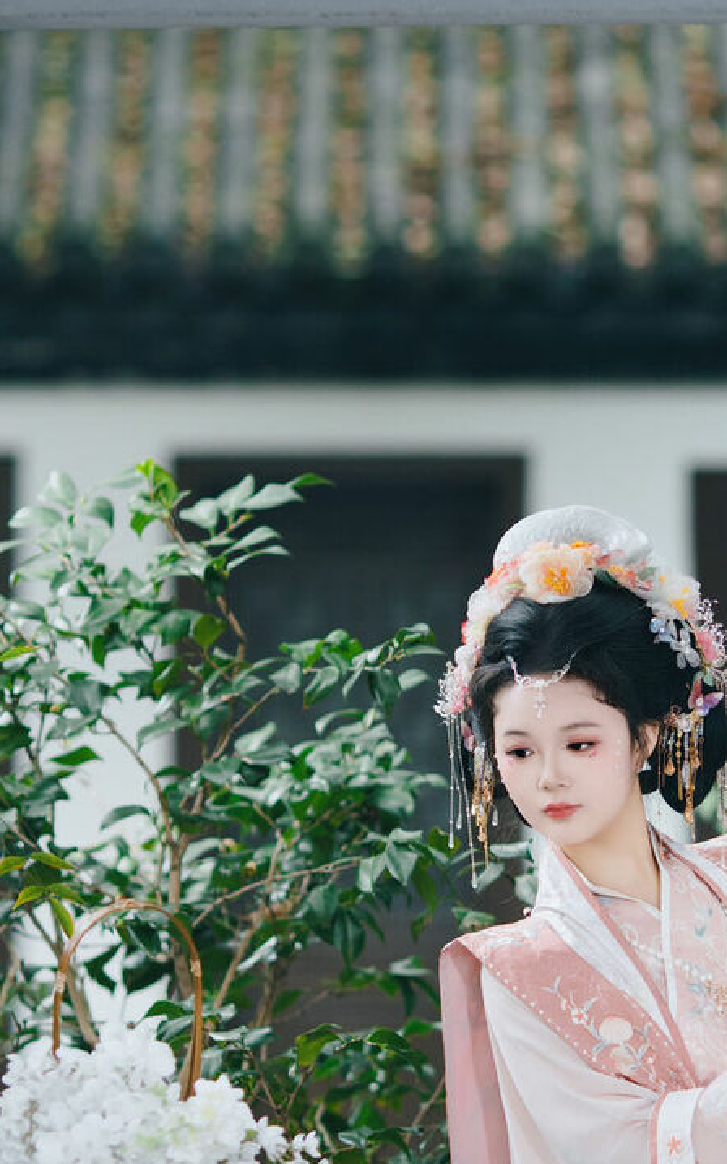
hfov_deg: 4.4
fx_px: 9512
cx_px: 428
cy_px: 665
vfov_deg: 7.0
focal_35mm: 300
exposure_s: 1/500
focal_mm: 135
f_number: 2.2
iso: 1000
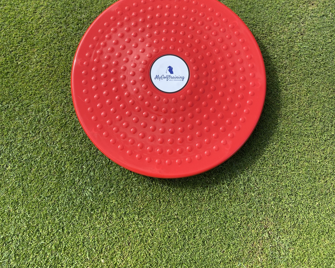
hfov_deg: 52.8
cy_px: 49
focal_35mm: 34
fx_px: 337
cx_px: 167
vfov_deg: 41.3
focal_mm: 4.25
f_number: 1.8
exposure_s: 1/752
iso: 32
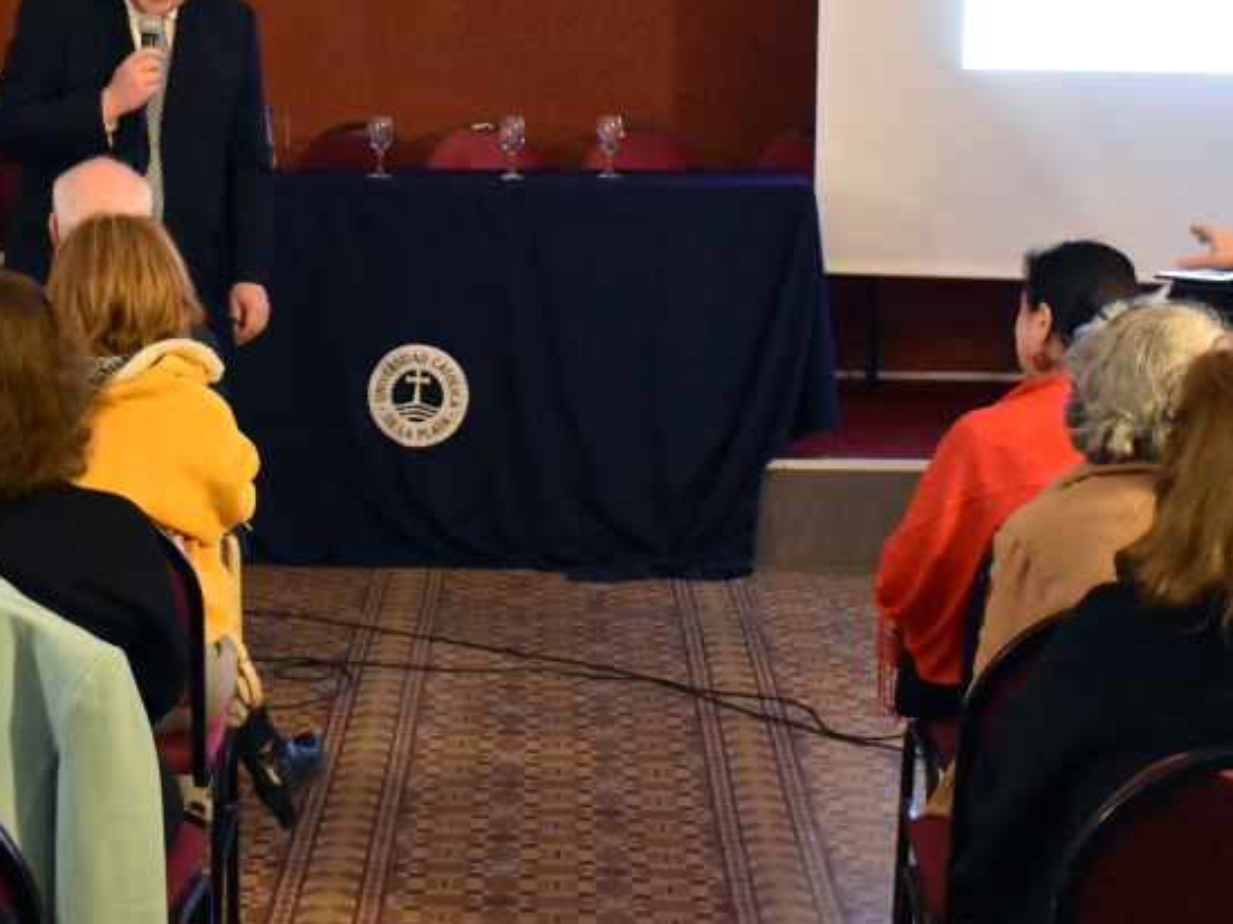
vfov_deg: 17.0
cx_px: 560
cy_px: 190
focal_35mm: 86
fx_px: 3062
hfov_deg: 22.8
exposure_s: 1/60
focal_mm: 32
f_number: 4
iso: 9000
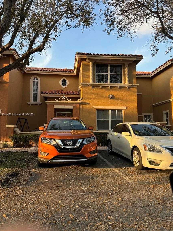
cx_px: 88
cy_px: 115
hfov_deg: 54.9
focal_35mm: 25
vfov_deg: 69.4
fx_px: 167
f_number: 1.78
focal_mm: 6.86
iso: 80
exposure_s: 1/627
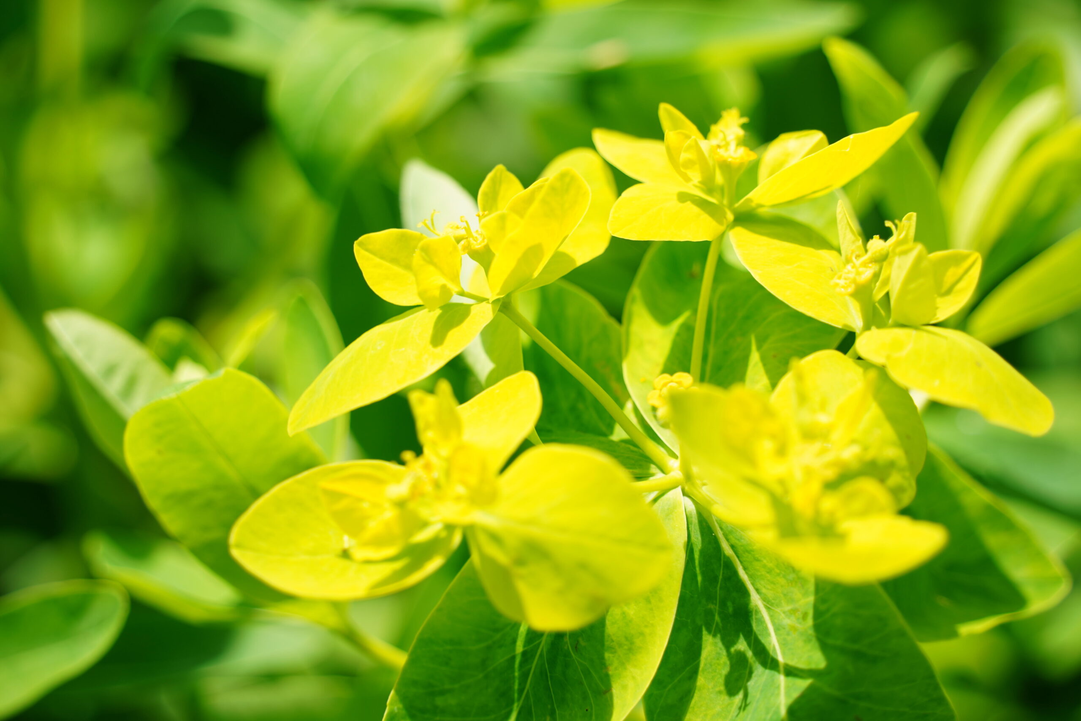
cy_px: 360
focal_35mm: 170
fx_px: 5105
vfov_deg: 8.1
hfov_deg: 12.1
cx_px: 540
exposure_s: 1/200
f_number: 5.6
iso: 100
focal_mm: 170
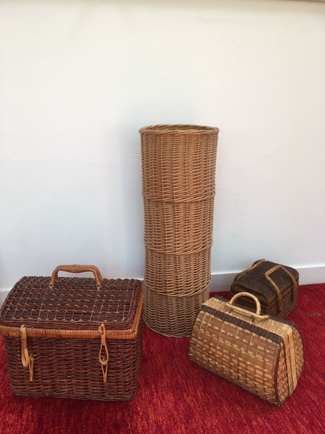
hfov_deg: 48.2
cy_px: 217
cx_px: 162
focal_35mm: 29
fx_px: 363
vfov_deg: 61.7
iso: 32
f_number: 2.2
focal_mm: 4.15
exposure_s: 1/50
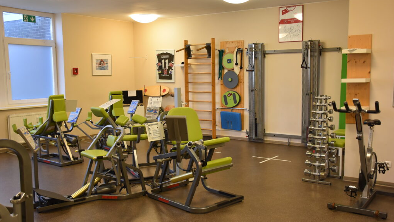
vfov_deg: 31.2
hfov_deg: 52.8
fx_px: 397
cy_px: 115
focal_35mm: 38
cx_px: 198
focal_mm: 24
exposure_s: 1/60
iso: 560
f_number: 4
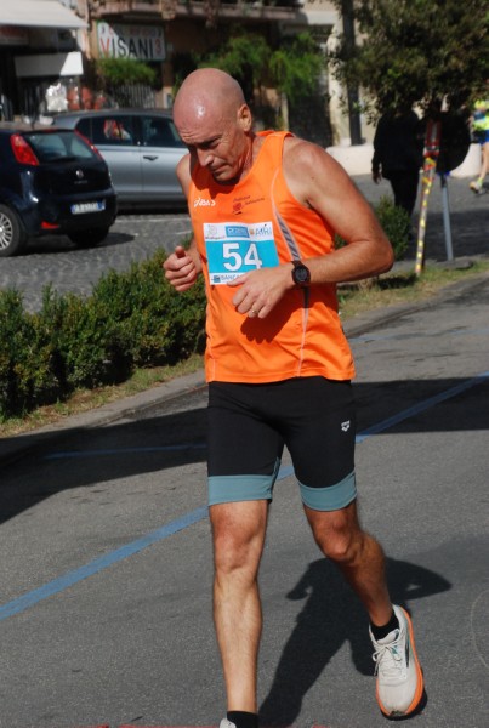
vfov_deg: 19.4
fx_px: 2128
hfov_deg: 13.1
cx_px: 244
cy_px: 364
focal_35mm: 105
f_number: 9
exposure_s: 1/2000
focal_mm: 70
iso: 1000
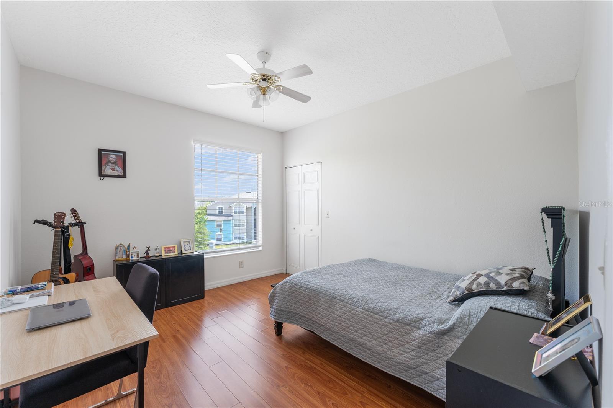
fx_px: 238
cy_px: 204
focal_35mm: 14
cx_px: 306
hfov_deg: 104.3
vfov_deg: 81.2
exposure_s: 1/13
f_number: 8
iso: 320
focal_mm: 14
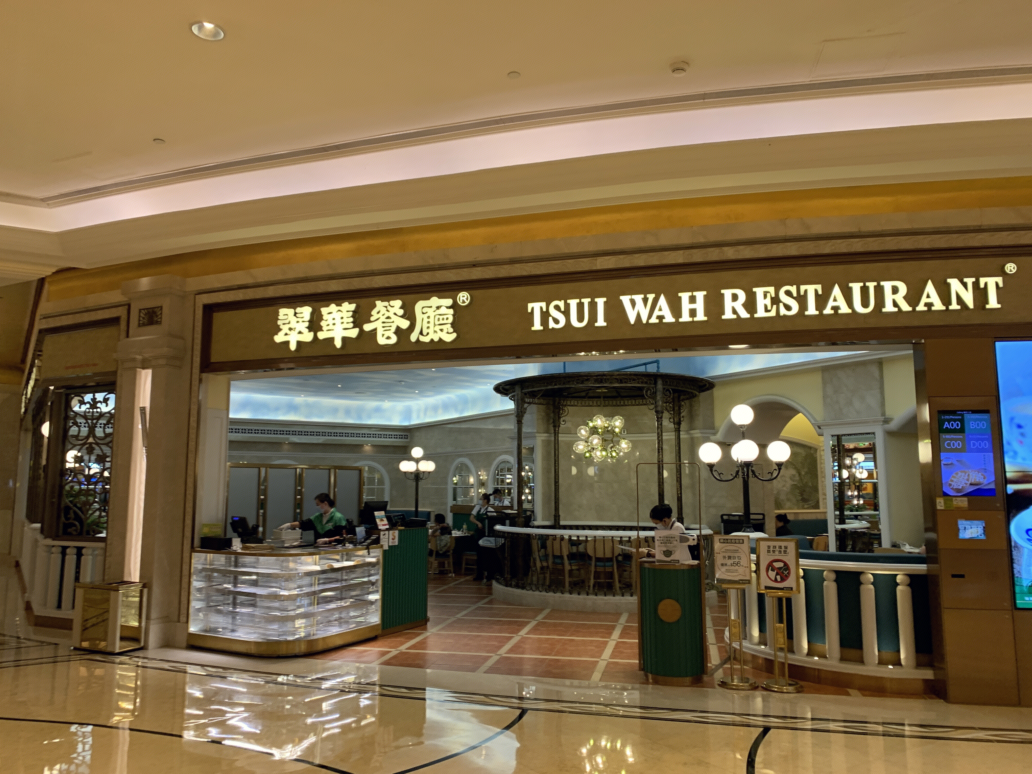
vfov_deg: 53.1
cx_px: 516
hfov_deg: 67.3
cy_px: 387
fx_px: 775
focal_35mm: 26
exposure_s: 1/50
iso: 64
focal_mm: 4.25
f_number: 1.8
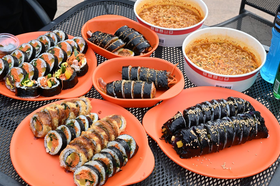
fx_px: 443
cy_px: 91
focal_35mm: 57
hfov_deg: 35.1
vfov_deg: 23.8
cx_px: 134
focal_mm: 54
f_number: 14
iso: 1000
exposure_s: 1/250
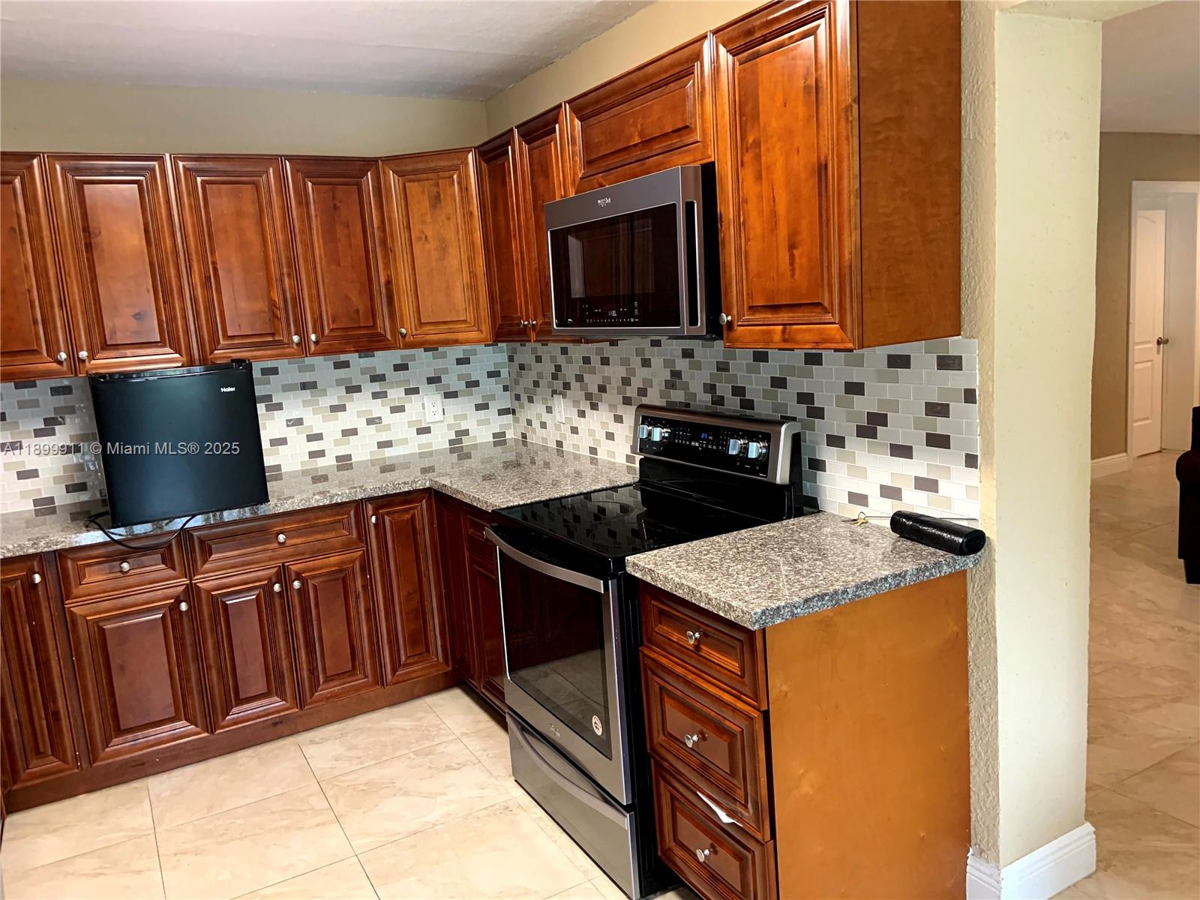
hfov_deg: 67.3
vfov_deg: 53.1
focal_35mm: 26
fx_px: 901
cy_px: 450
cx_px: 600
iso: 160
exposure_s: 1/60
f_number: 1.8
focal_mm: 4.25
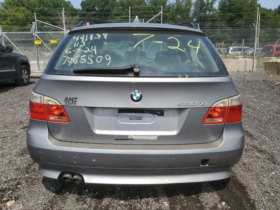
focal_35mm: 26
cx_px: 140
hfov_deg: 67.3
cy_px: 105
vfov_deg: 53.1
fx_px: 210
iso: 50
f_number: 1.5
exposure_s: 1/3333
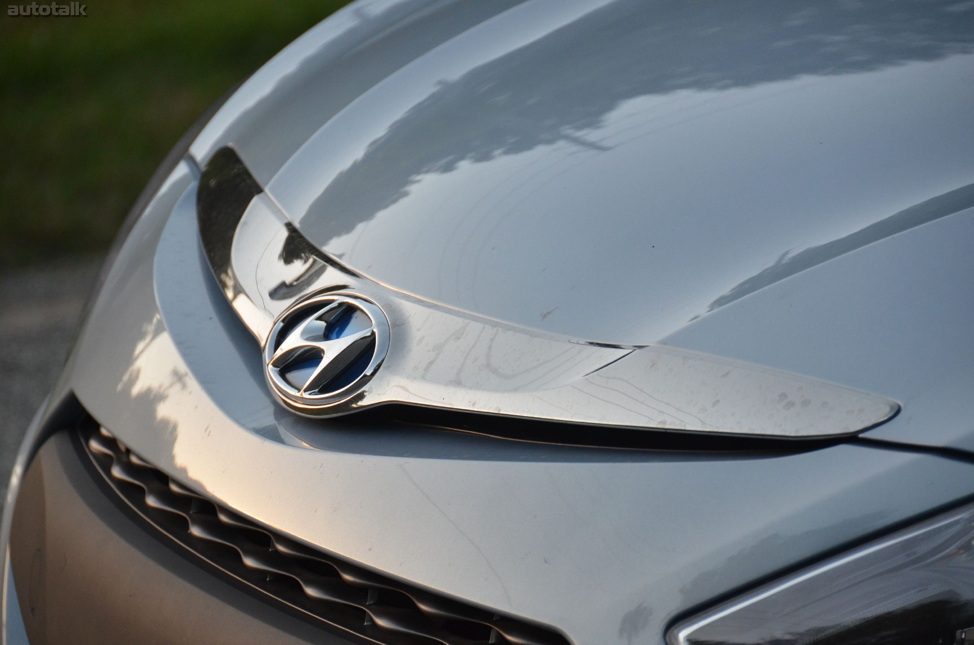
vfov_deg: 4.6
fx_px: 8100
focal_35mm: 300
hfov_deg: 6.9
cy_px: 322
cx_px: 487
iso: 1250
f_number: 5.6
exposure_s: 1/500
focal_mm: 200
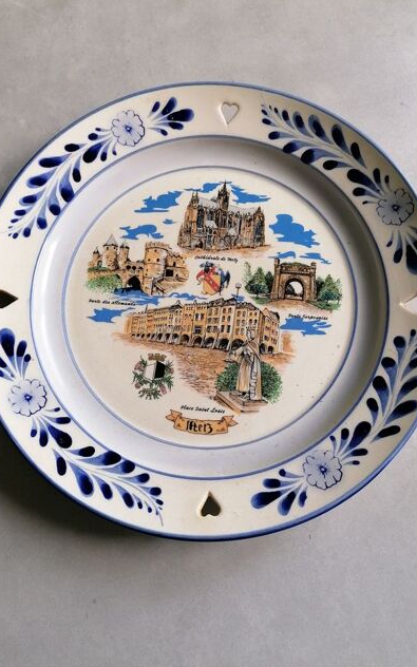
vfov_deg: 64.6
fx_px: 527
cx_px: 207
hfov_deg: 43.1
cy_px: 335
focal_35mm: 29
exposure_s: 1/50
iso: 100
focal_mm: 4.75
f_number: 1.8
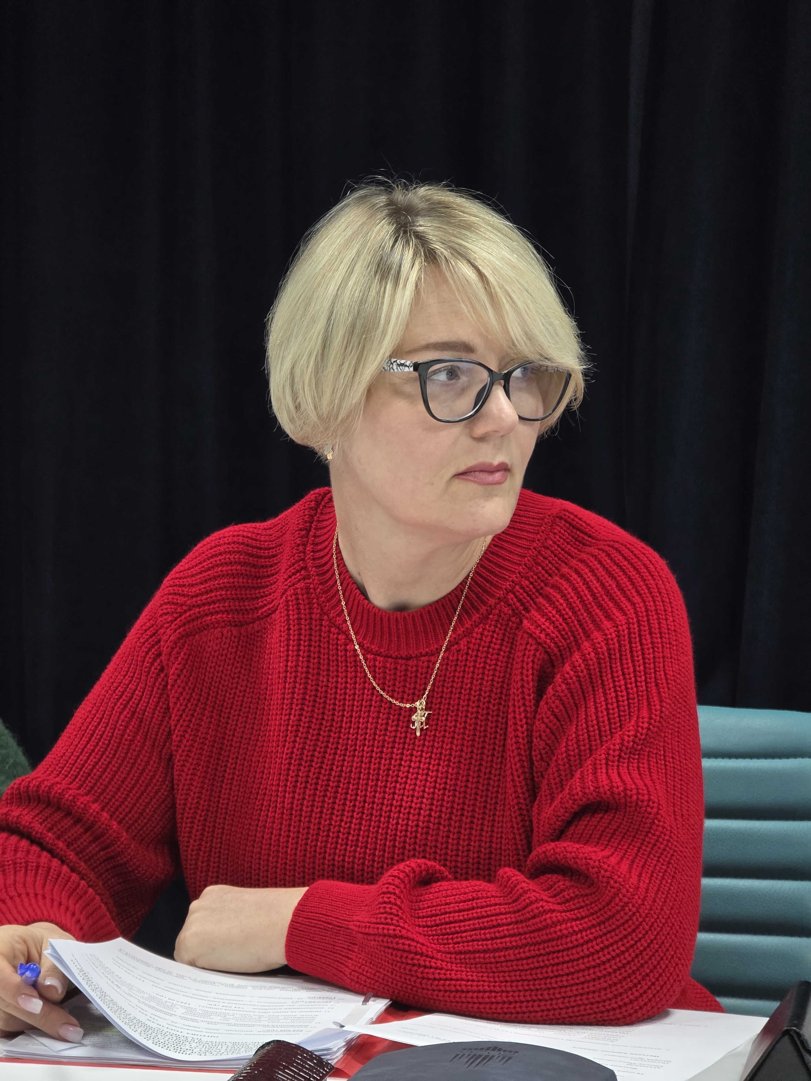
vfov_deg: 17.1
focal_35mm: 115
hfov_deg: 12.9
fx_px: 3592
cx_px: 406
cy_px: 540
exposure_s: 1/50
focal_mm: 18.6
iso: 400
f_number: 3.4
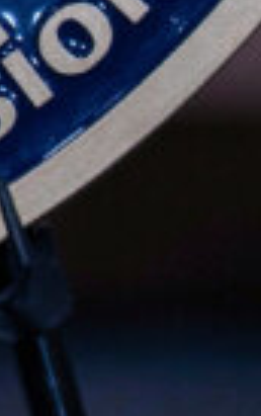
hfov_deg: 0.8
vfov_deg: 1.3
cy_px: -644
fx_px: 18198
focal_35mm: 1604
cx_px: -577
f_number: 2.8
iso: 1250
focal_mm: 200
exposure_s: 1/500
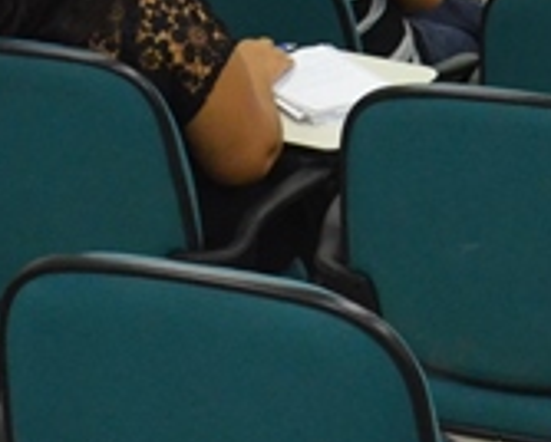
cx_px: 327
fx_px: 2531
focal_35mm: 155
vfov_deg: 10.0
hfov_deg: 12.4
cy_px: 79
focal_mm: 18
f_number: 3.5
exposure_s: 1/100
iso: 1600
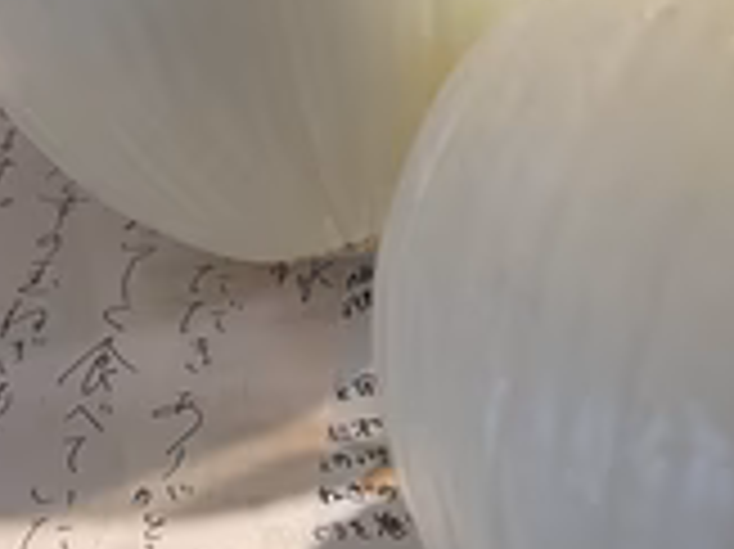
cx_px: 428
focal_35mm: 64
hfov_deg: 30.2
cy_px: 351
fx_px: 1356
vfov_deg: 22.8
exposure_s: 1/60
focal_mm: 4.2
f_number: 1.6
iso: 125
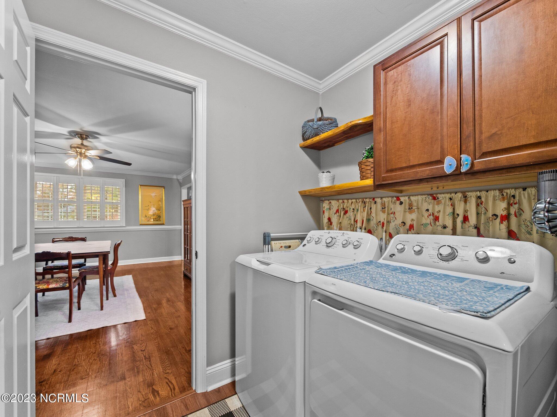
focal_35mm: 14
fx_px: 225
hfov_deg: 102.1
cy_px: 208
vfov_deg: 85.7
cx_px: 278
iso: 400
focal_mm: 7
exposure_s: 1/6
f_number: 4
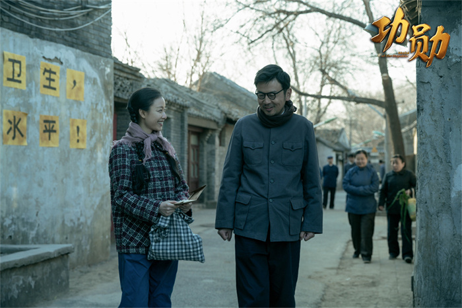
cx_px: 231
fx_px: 731
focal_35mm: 57
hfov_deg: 35.1
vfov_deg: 23.8
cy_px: 154
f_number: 4
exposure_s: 1/250
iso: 250
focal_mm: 57
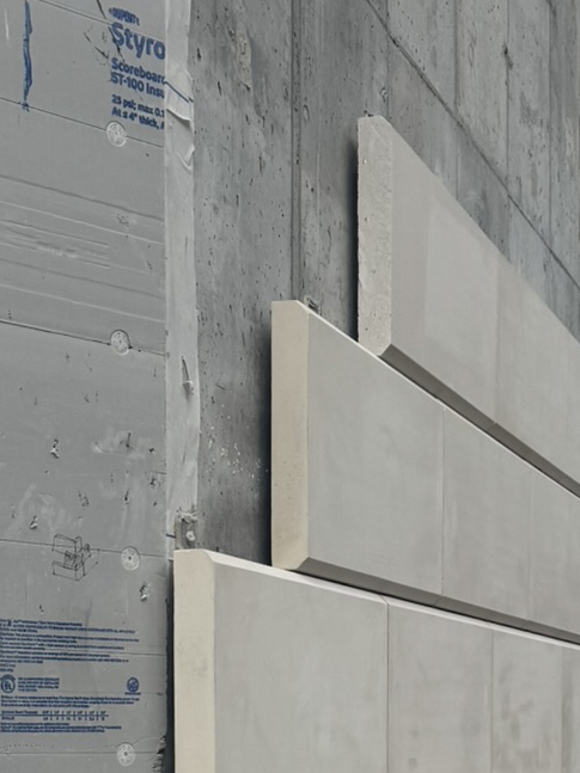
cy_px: 845
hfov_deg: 19.4
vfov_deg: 24.0
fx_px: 1698
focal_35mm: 76
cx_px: 322
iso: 80
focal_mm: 6.76
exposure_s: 1/5348
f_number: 1.78
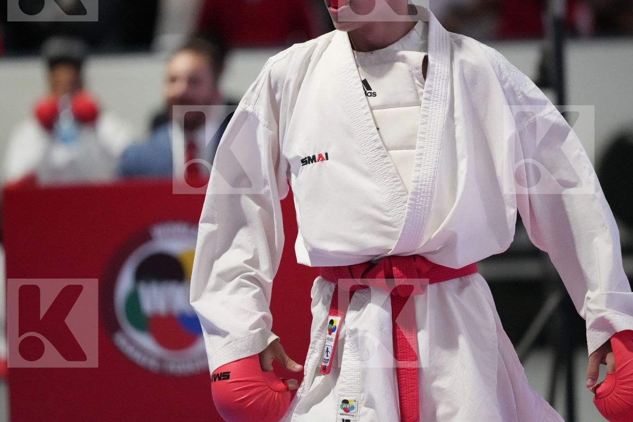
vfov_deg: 5.2
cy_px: 150
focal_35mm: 265
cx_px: 384
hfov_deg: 7.8
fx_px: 4660
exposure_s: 1/800
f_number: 2.8
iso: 10000
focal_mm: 191
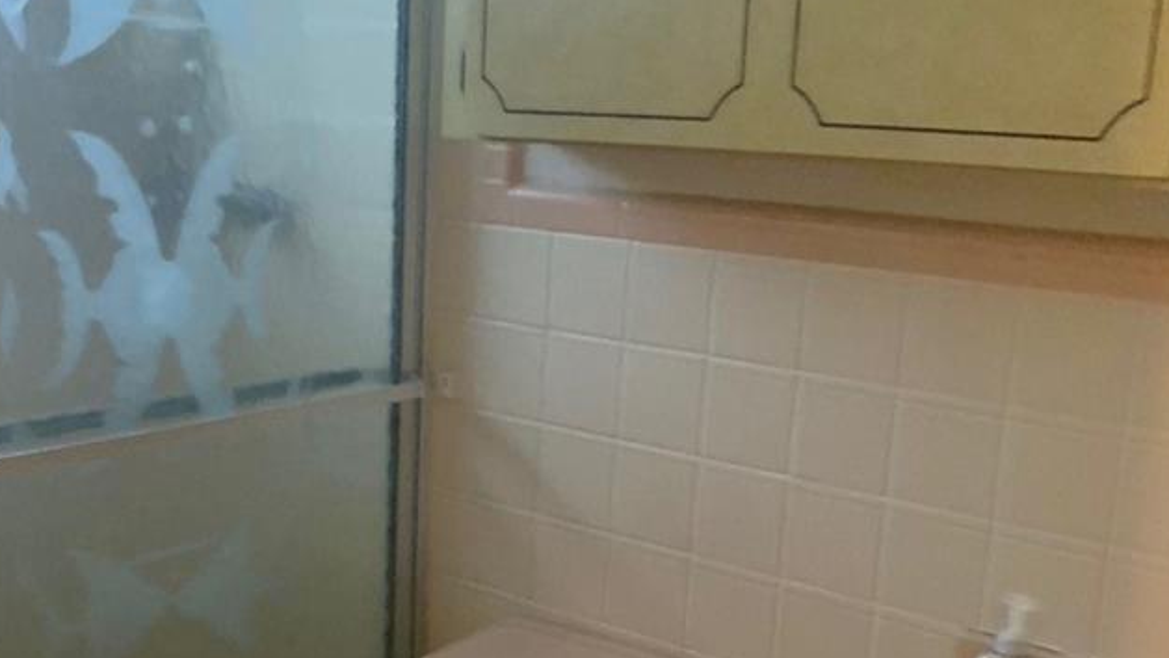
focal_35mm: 54
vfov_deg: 21.9
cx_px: 362
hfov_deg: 37.9
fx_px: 1674
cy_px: 532
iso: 640
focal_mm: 4.25
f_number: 1.8
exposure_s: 1/30
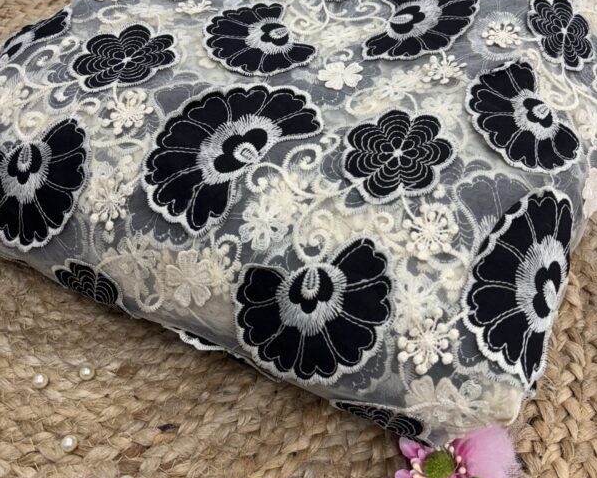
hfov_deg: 52.8
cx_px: 299
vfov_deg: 43.3
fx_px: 601
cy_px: 214
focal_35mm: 34
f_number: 1.6
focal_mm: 5.96
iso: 50
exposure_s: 1/100
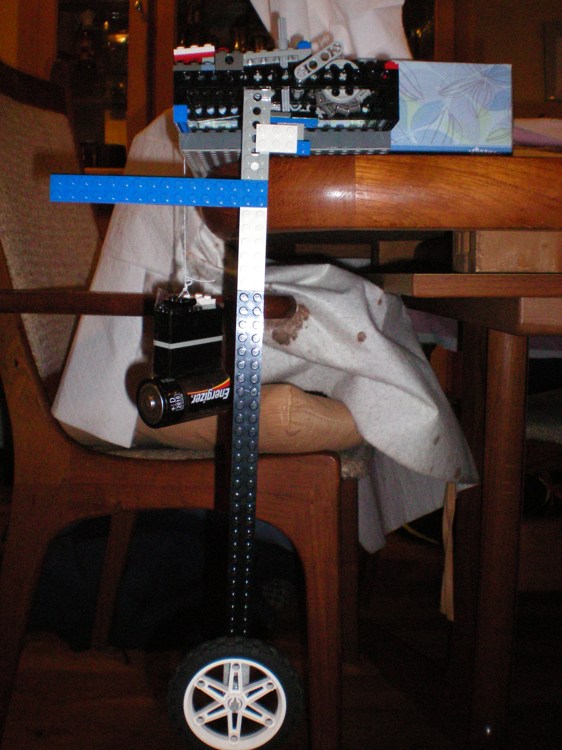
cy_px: 375
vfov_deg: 49.0
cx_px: 281
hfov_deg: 37.7
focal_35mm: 38
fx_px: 823
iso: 400
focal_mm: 6.3
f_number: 4.6
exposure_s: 1/60
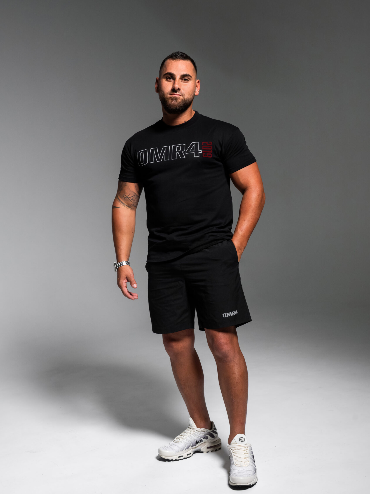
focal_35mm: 49
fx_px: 699
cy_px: 253
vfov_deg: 38.9
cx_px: 184
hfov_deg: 29.7
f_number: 6.3
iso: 640
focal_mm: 45
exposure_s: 1/160
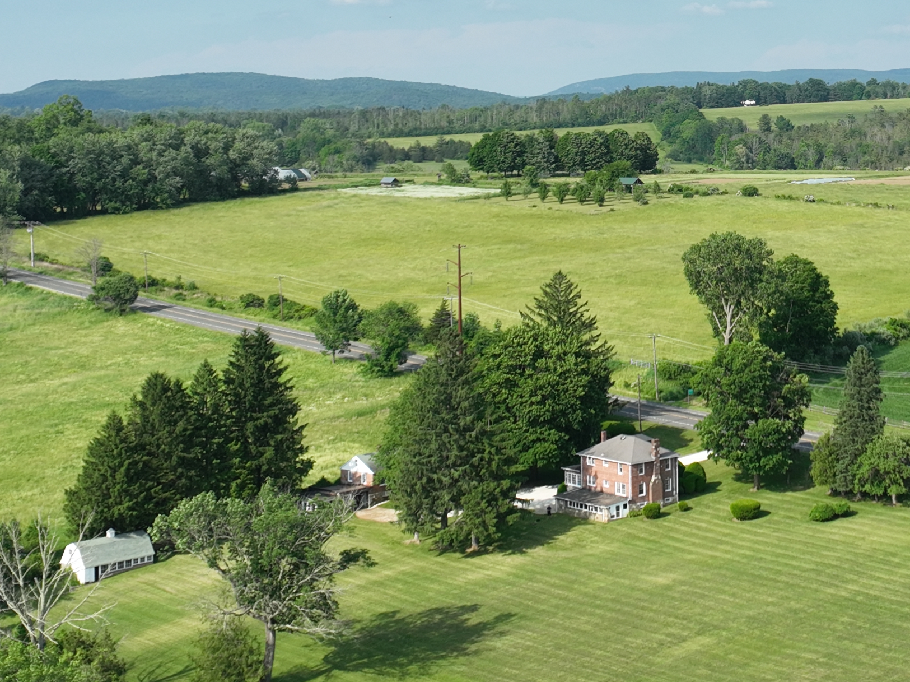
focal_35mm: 78
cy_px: 63
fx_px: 2049
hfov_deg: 24.6
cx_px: 728
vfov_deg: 18.6
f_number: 2.8
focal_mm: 12.29
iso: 100
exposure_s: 1/1250
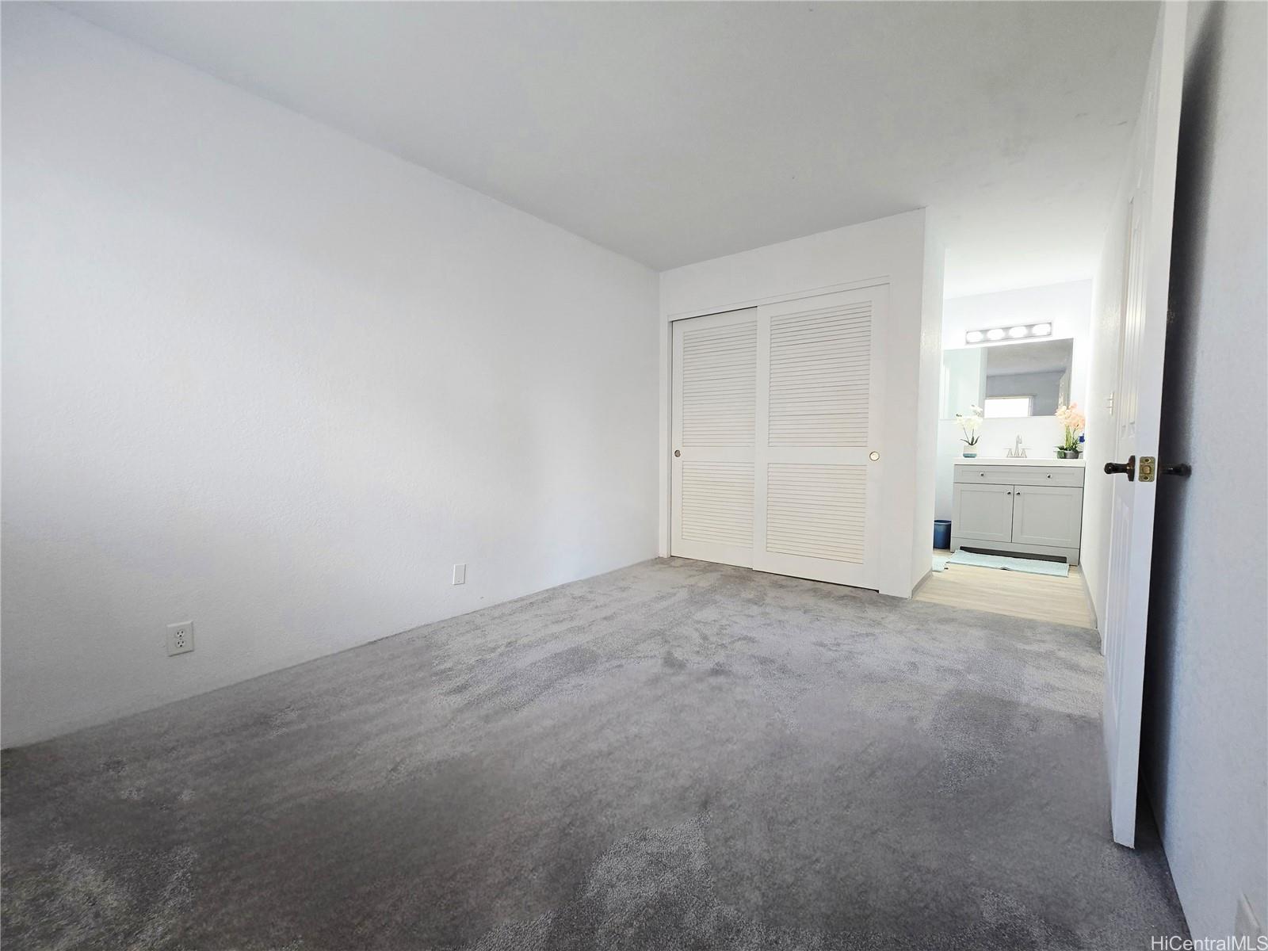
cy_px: 476
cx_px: 634
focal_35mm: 13
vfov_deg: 89.9
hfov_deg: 106.2
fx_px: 476
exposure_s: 1/60.2
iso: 160
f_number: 2.2
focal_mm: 2.2
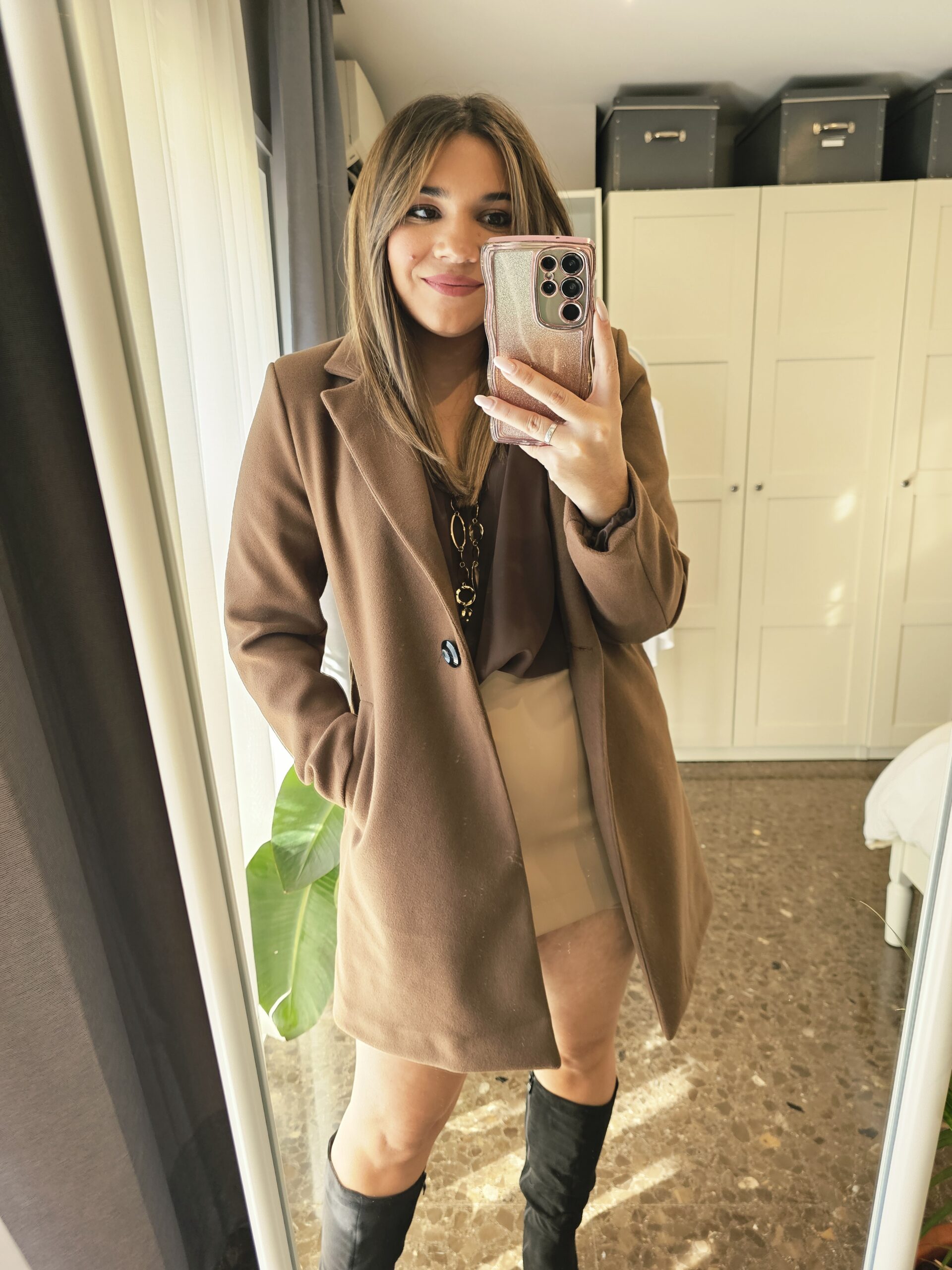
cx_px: 476
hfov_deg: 58.9
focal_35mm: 23
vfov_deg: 73.9
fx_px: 843
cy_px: 635
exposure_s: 1/100
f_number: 1.7
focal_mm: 6.3
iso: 125
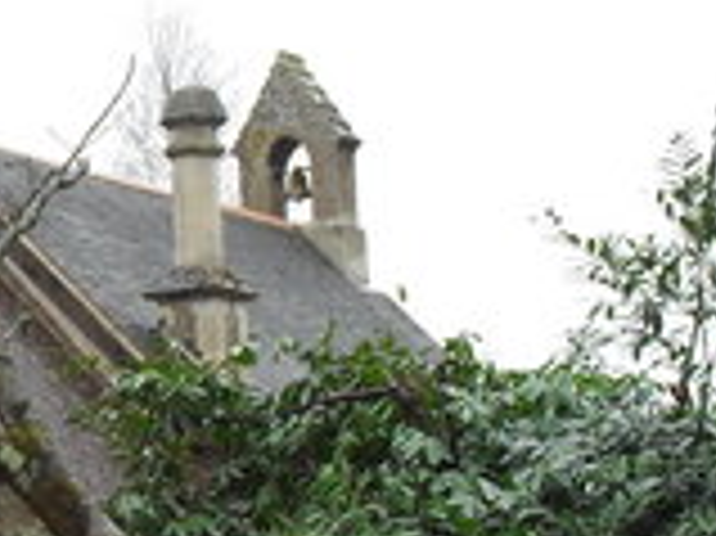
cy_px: 518
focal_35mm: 141
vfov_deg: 10.4
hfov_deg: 13.6
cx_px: -149
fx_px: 2914
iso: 100
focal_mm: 6.3
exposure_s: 1/180
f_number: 3.2
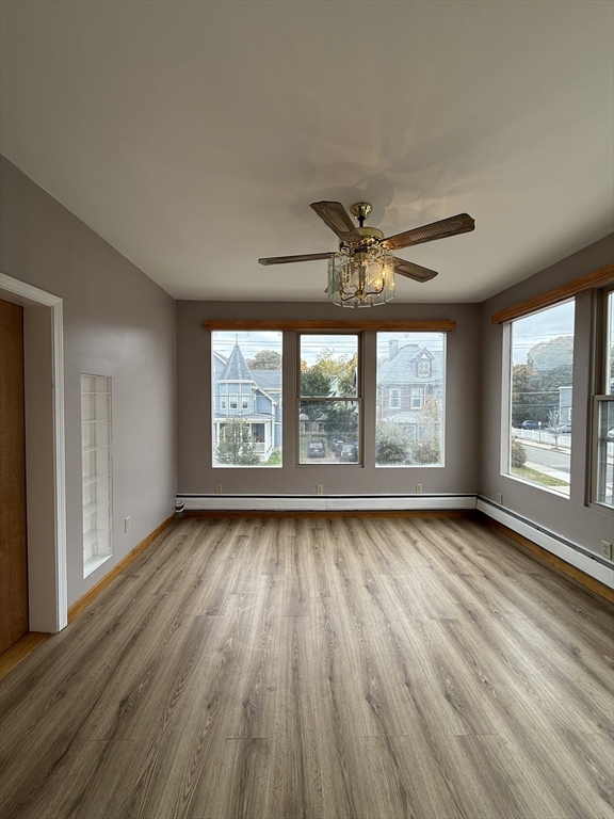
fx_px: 331
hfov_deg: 85.7
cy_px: 410
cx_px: 307
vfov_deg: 102.1
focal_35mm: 14
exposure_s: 1/178
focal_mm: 2.22
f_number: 2.2
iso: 64
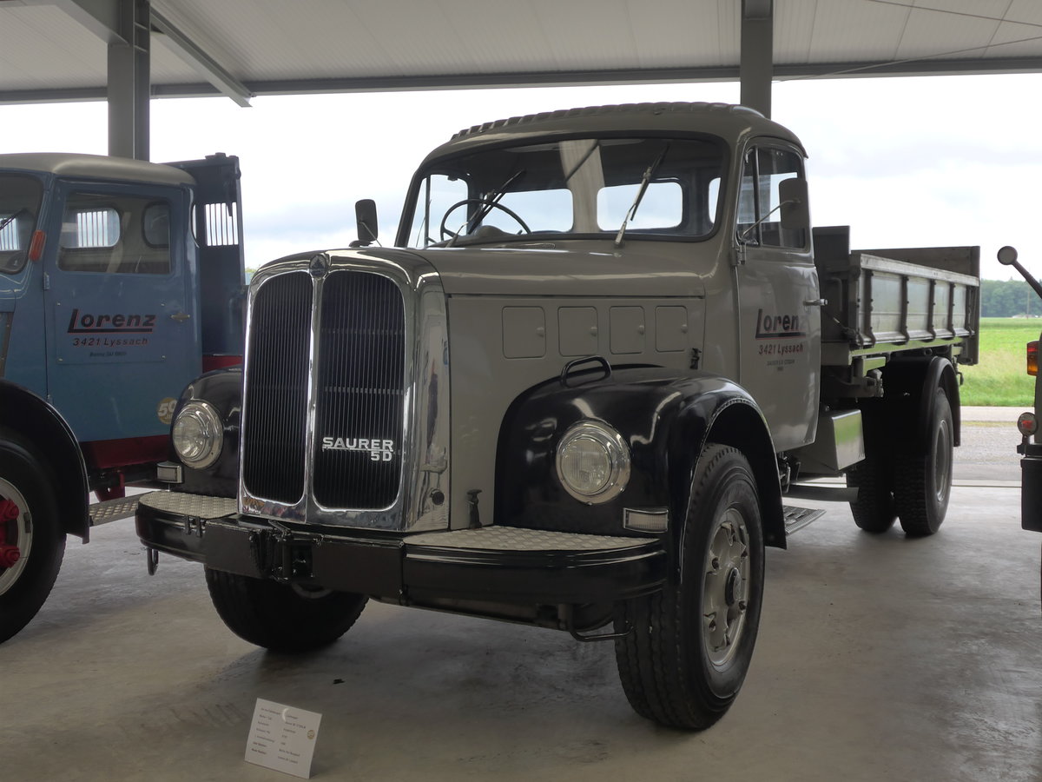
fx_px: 1174
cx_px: 521
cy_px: 391
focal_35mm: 39
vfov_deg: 36.8
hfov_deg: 47.9
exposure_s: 1/250
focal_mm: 8
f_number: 2.5
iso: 160
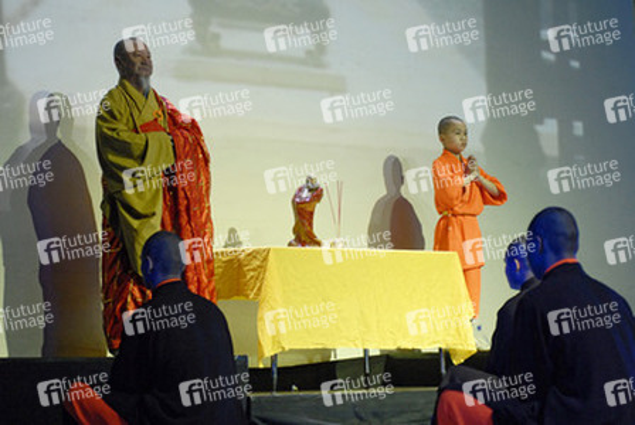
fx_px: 2119
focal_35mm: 120
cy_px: 212
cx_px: 318
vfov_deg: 11.5
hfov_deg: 17.0
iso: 800
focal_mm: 80
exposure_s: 1/60
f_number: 4
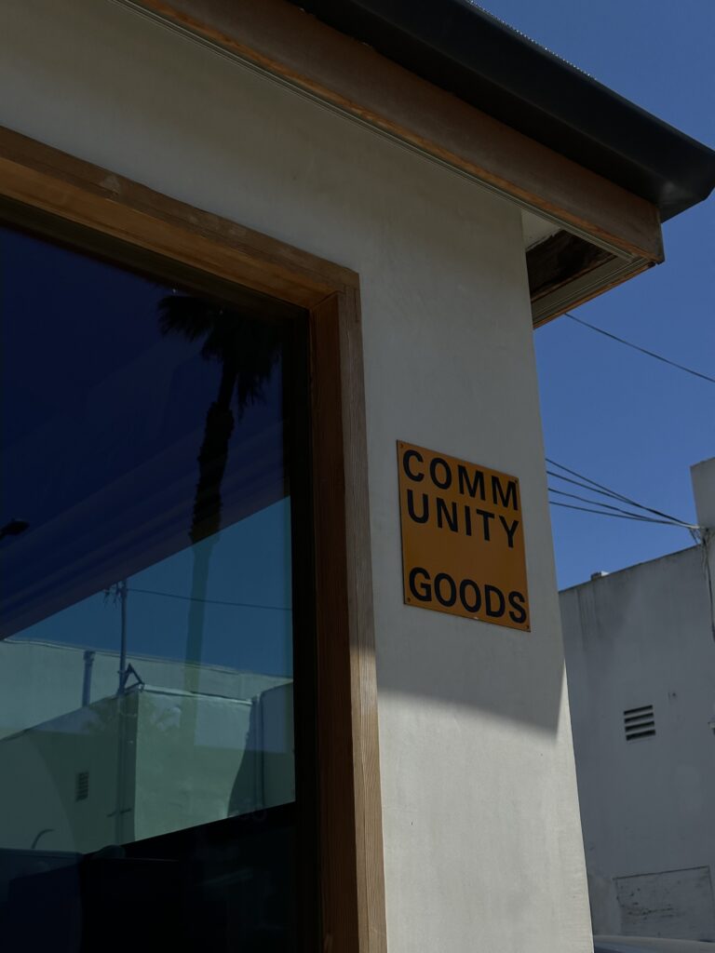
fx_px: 1322
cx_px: 358
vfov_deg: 39.7
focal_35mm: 48
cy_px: 476
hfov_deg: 30.3
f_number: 1.78
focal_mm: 6.86
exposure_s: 1/15873
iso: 64
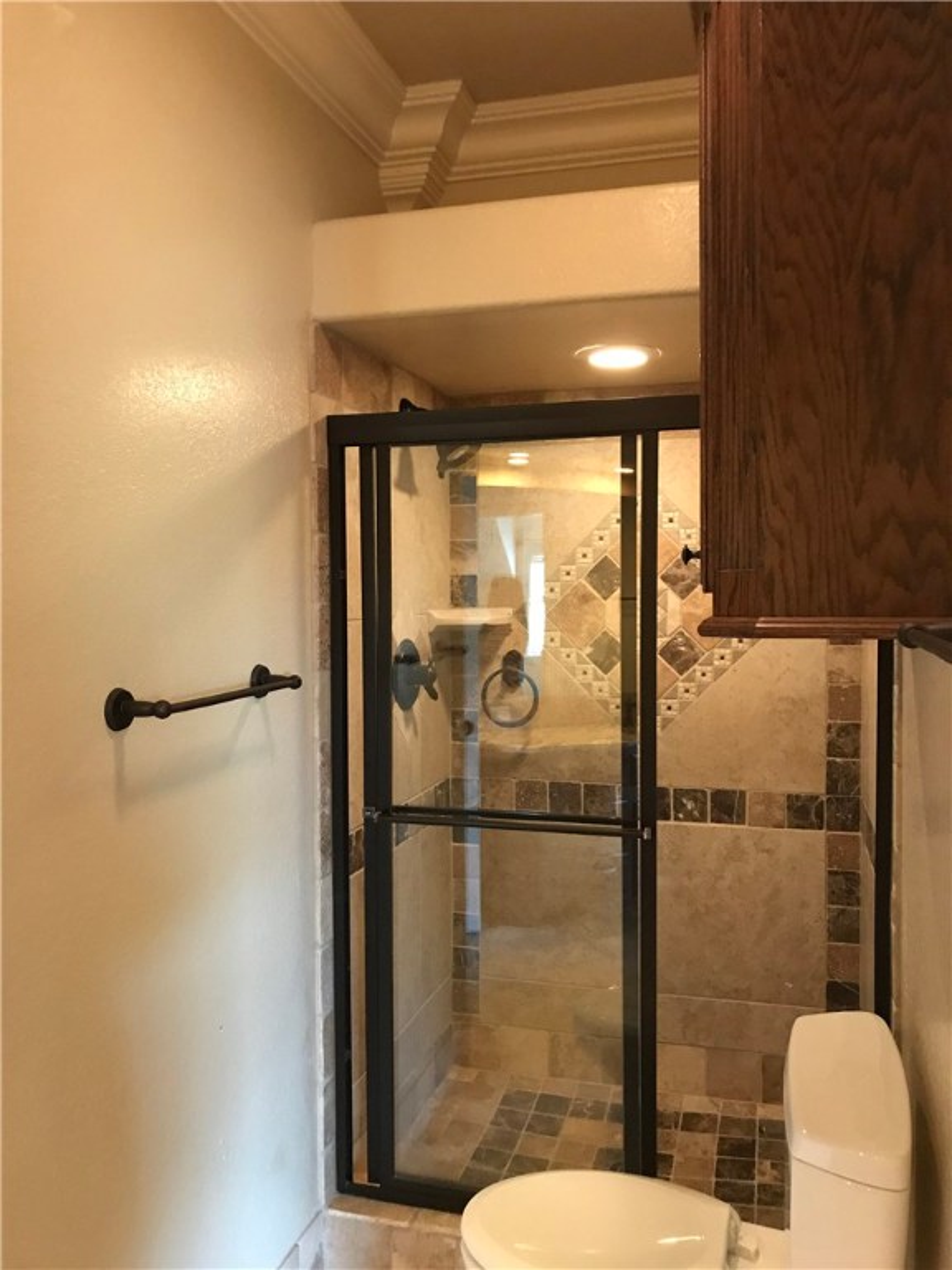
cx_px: 476
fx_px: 1027
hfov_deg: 49.7
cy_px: 635
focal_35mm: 28
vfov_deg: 63.4
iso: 100
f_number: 1.8
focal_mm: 3.99
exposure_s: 1/7
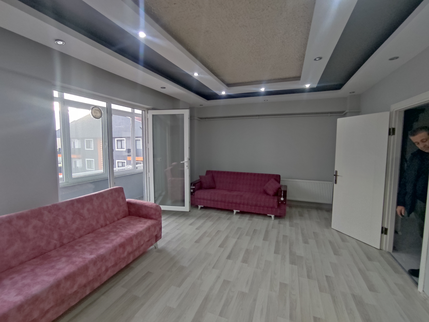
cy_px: 161
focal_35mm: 15
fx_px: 186
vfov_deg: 81.7
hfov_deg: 98.2
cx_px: 214
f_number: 2.2
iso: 195
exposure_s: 1/33
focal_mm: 1.6
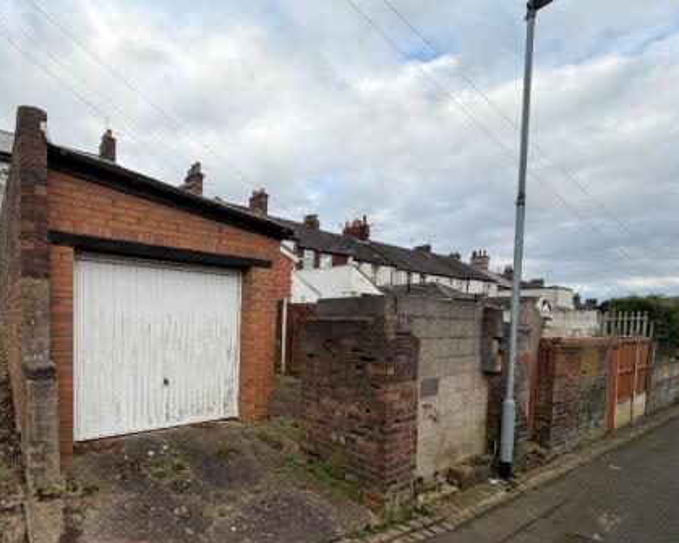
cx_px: 234
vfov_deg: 69.6
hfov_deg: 80.9
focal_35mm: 19
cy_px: 341
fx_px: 382
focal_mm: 2.22
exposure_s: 1/585
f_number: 2.2
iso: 40
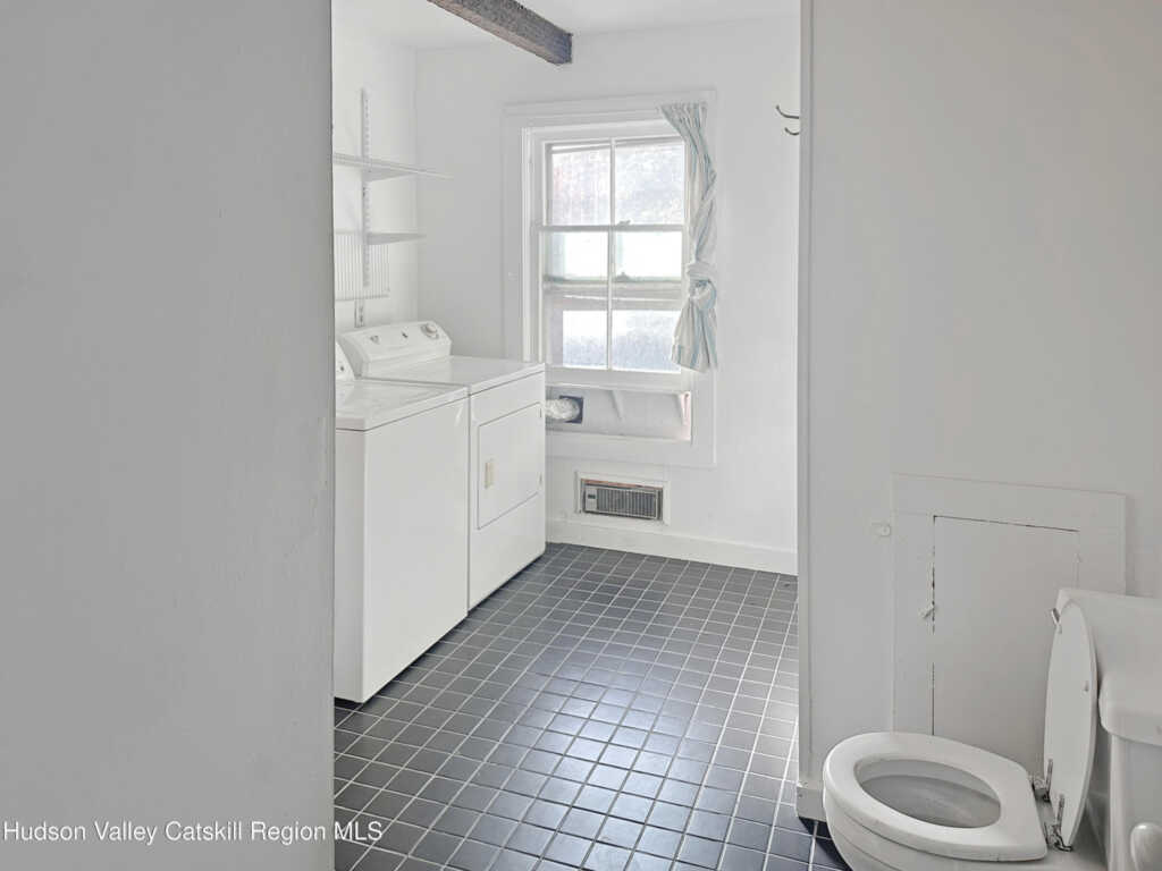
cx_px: 581
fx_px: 806
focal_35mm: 24
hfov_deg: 71.6
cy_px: 436
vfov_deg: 56.8
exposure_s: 1/138
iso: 64
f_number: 1.78
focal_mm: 6.86
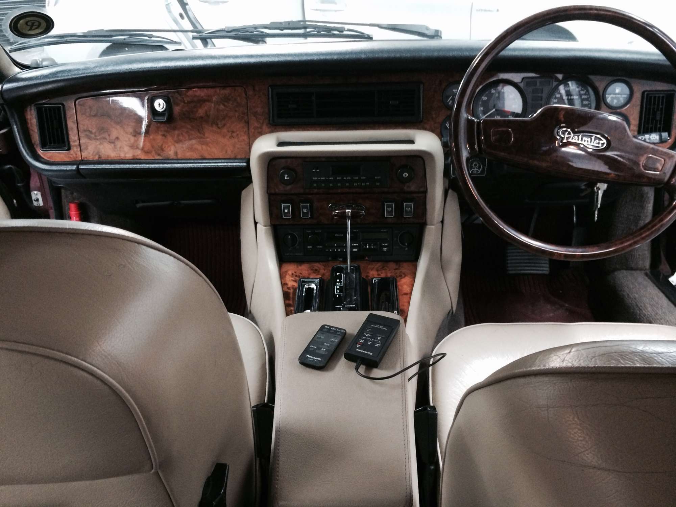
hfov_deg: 60.0
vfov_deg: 46.8
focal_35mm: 30
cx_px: 338
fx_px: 586
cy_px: 254
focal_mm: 4.12
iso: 320
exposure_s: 1/25
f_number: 2.2
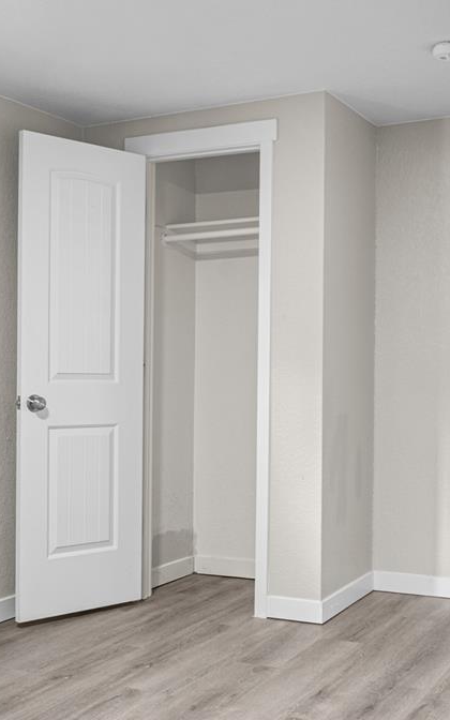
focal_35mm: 45
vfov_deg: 44.0
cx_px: 297
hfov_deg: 28.2
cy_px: 357
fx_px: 891
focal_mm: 19.5
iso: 100
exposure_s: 3.2
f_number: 8
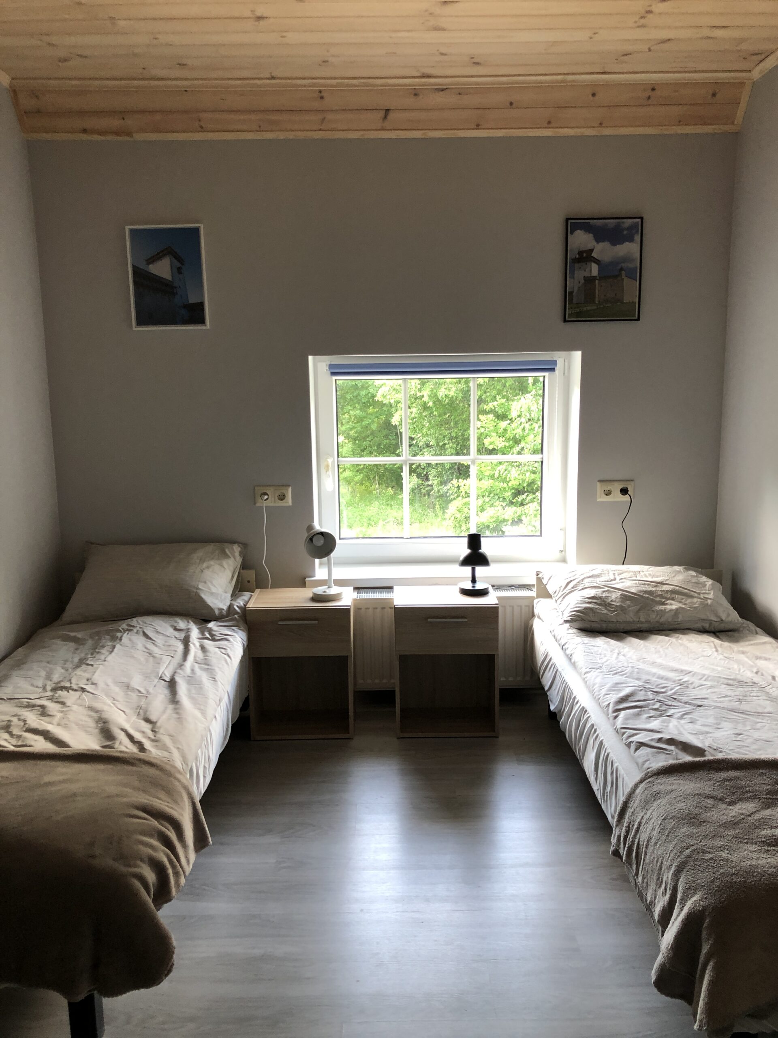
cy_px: 519
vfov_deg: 63.4
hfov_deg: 49.7
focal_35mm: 28
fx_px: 839
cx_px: 389
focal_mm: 3.99
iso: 40
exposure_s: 1/24
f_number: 1.8
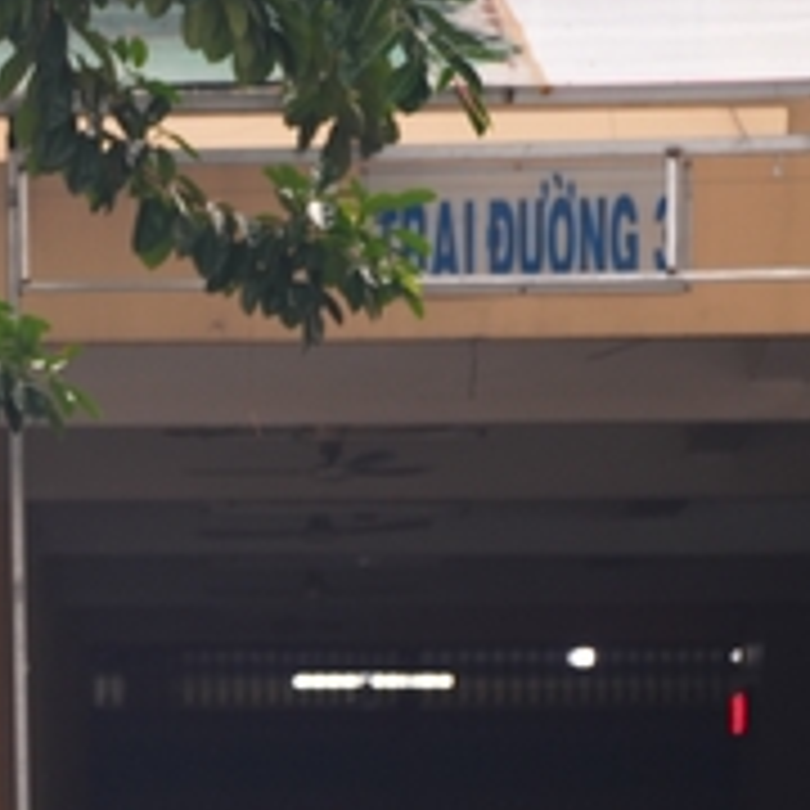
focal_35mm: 460
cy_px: 700
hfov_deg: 3.8
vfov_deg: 3.8
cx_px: -374
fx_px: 12178
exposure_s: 1/640
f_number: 2.8
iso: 640
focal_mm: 150
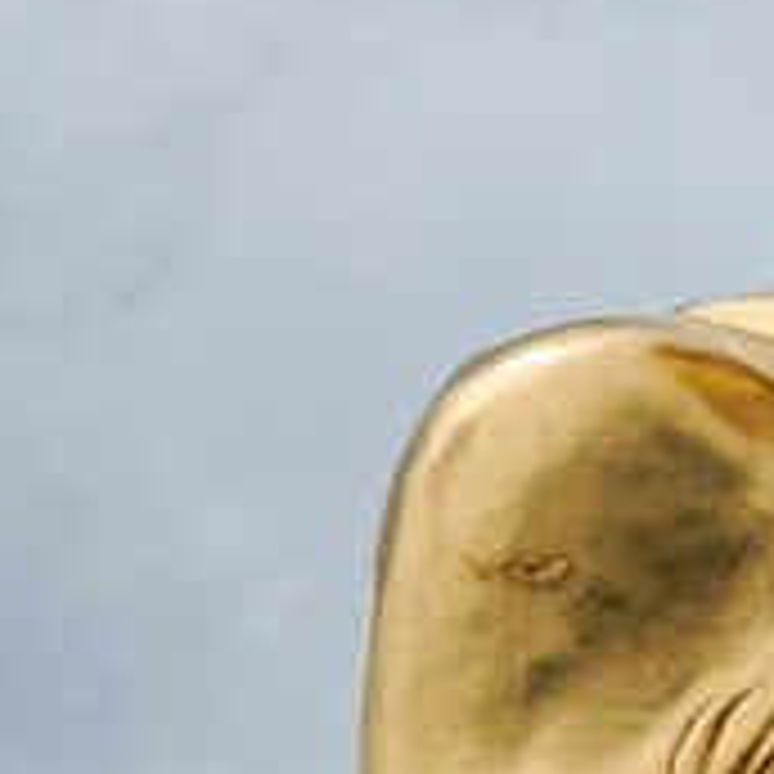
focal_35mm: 328
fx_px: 8297
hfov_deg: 5.2
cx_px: 1728
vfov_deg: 5.3
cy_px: 850
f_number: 6.4
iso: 1250
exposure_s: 1/12000
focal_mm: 27
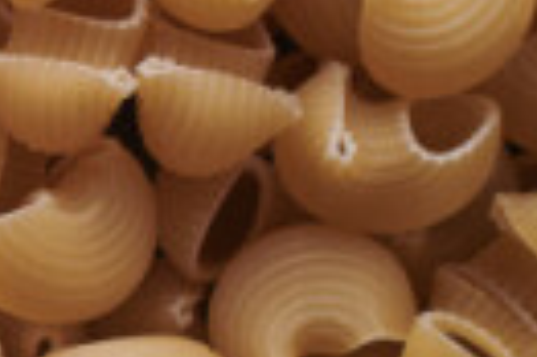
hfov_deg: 6.2
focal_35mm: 306
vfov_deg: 4.5
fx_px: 4559
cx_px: -1070
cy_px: 369
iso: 160
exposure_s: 1/100
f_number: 8
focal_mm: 50
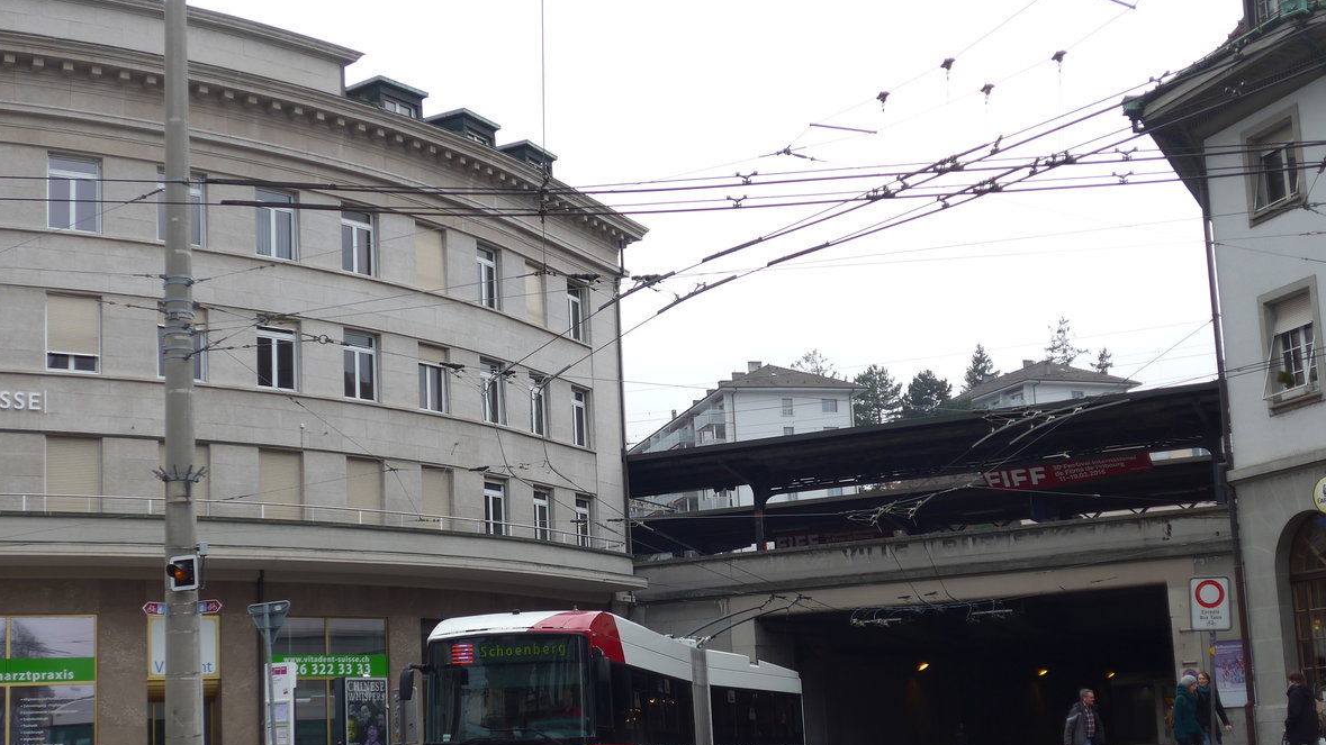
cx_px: 669
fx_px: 1793
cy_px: 466
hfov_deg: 40.6
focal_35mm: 51
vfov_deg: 23.4
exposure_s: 1/500
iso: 80
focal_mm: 9.5
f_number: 3
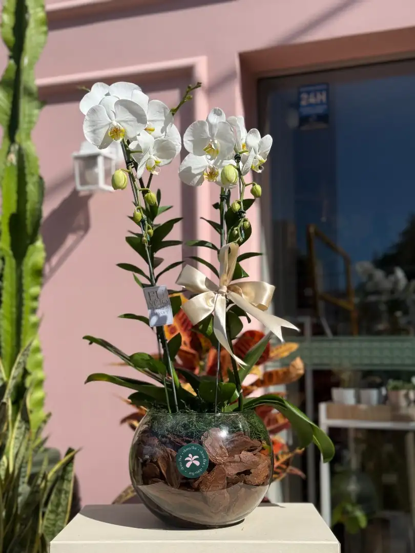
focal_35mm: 48
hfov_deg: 30.3
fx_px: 767
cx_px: 208
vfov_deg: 39.7
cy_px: 276
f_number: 1.78
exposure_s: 1/11364
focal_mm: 6.76
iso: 50
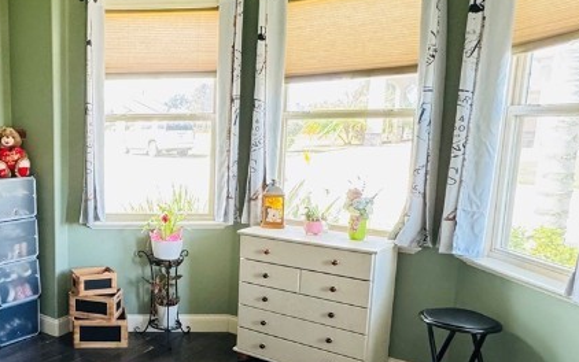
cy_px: 222
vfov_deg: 35.2
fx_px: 568
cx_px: 62
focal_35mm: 36
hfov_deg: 48.5
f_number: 2.2
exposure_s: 1/89
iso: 320
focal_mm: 2.22
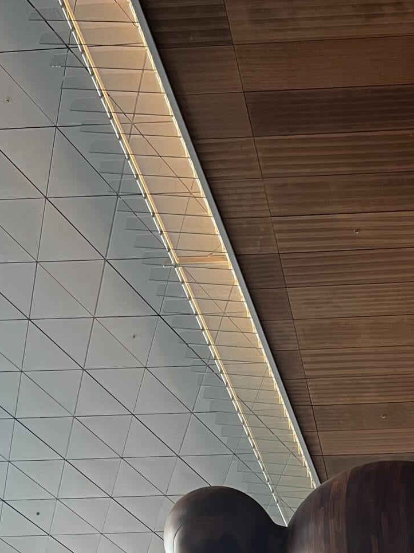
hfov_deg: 20.2
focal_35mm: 69
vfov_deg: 25.2
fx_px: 1101
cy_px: 672
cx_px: 471
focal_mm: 5.1
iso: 125
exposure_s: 1/50
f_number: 1.6
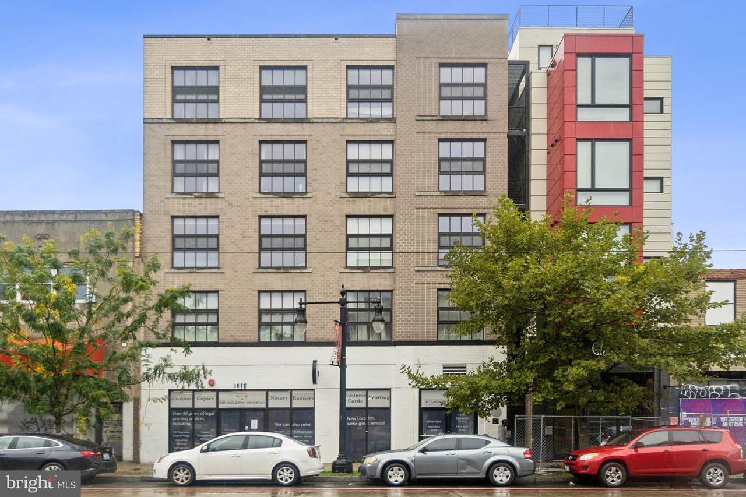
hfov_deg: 73.8
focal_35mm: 24
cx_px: 373
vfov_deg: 53.1
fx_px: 497
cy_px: 248
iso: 200
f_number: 4
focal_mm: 16
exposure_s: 1/200
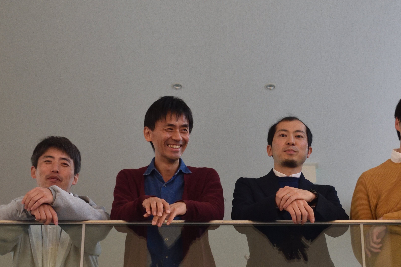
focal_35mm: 99
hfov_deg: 20.6
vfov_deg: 13.7
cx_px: 216
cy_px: 230
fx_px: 1102
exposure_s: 1/125
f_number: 4.5
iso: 800
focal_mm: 35
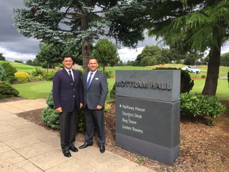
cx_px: 114
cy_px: 86
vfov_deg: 48.2
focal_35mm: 29
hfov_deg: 61.7
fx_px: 192
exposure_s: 1/444
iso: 25
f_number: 2.2
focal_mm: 4.15
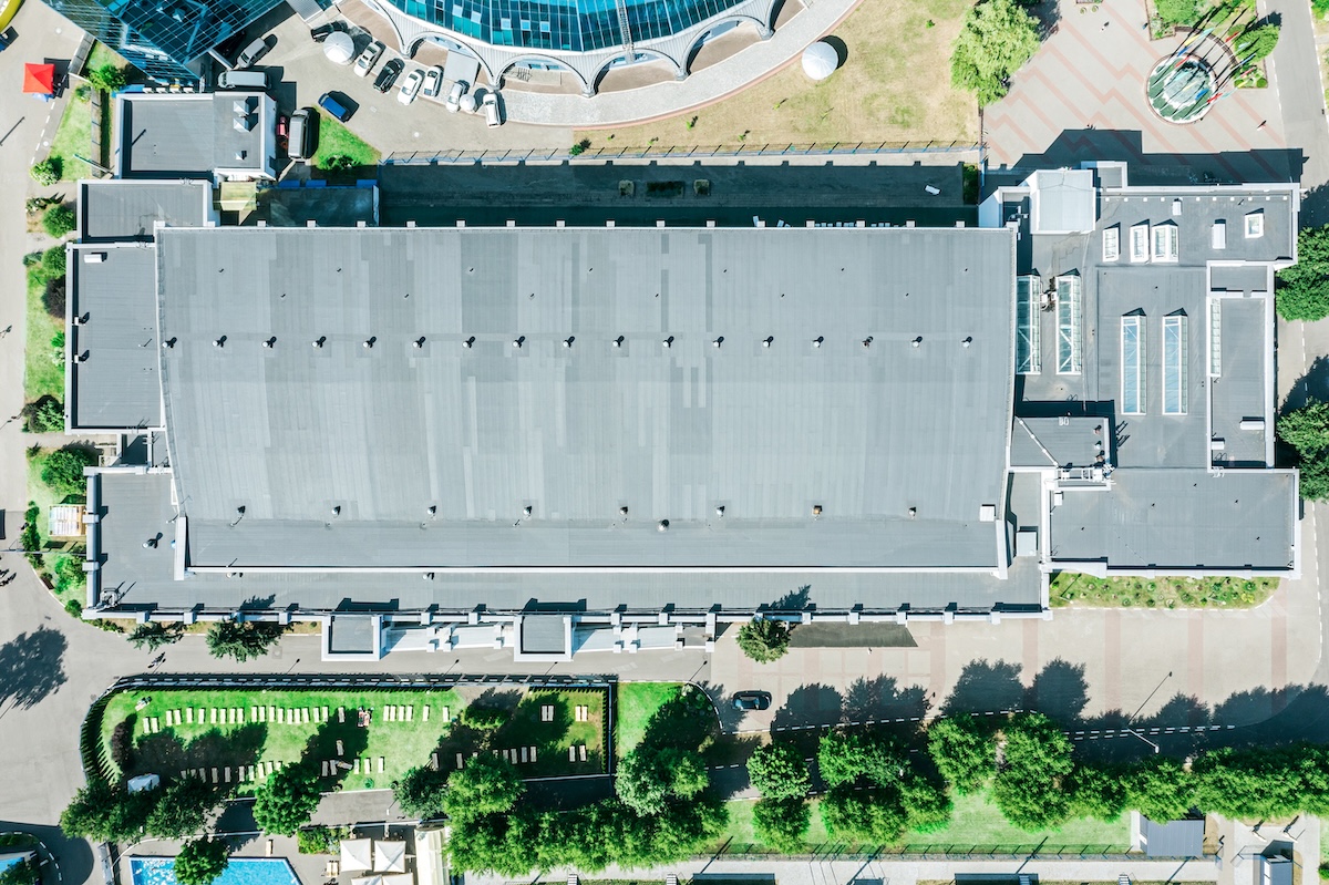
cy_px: 442
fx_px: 1033
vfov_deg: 46.4
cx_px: 664
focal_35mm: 28
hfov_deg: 65.5
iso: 100
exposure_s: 1/240
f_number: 7.1
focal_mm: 10.3
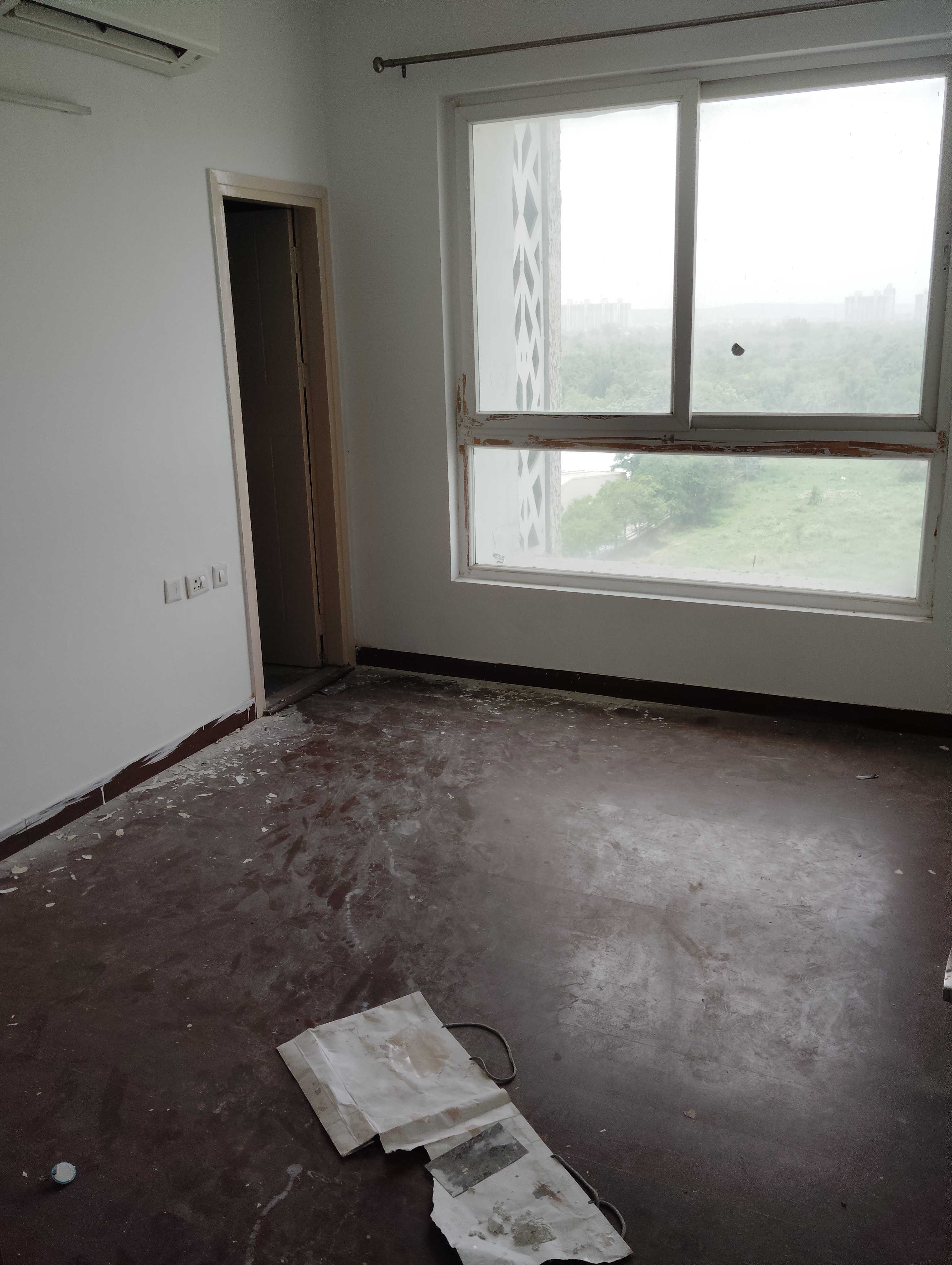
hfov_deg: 48.3
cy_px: 632
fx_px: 1061
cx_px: 476
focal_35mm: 29
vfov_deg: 61.6
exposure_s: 1/476
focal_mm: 4.25
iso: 50
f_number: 1.8
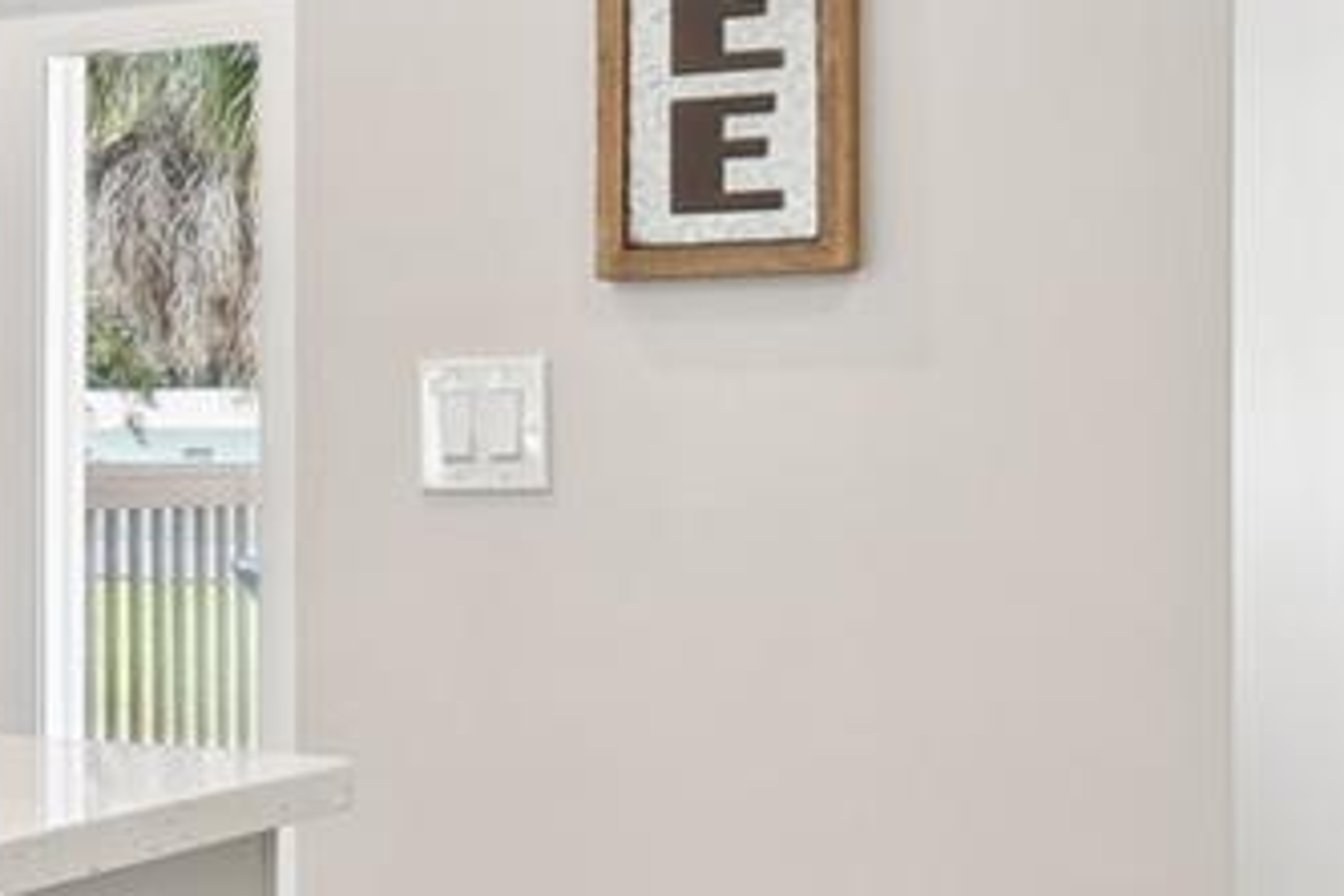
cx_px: -190
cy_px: 432
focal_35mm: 72
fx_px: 2688
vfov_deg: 18.9
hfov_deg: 25.7
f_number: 7.1
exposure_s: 1/10
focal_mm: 10
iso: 100
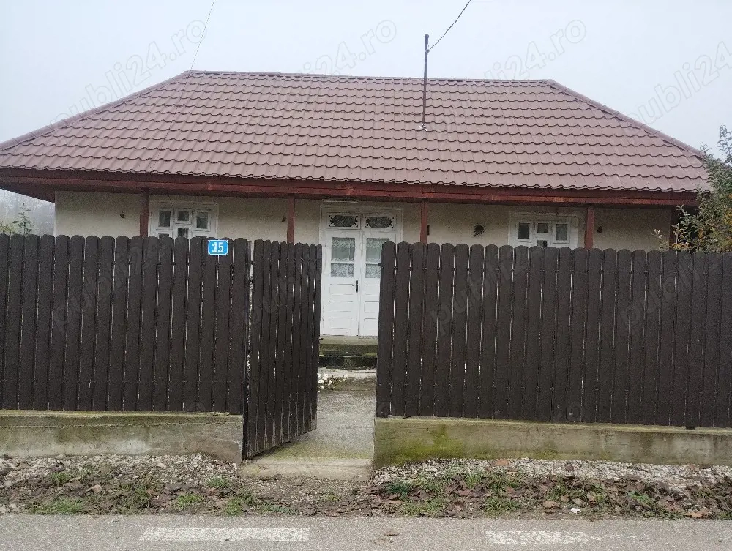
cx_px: 366
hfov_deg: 63.4
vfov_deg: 49.9
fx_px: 593
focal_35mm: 28
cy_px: 276
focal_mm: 4.27
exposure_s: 1/100
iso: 142
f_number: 1.8
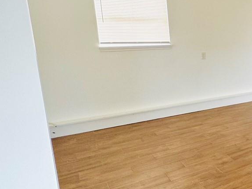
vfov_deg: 36.7
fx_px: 284
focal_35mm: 39
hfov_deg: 33.6
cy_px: 77
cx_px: 334
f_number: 2.2
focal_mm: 2.22
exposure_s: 1/99
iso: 100
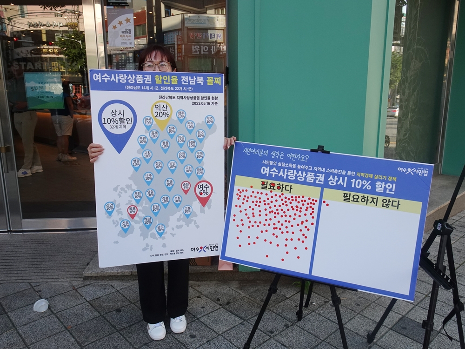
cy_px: 174
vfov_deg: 56.8
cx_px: 232
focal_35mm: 24
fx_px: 322
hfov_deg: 71.6
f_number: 3.5
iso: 80
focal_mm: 4.25
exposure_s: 1/125
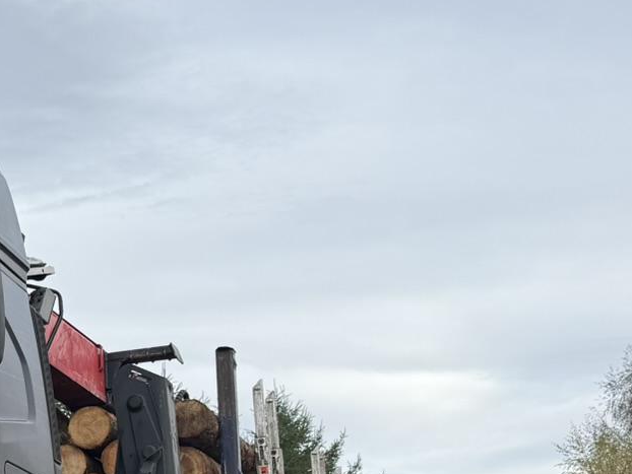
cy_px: 447
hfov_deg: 22.9
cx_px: -101
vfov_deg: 18.3
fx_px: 1443
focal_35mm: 79
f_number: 1.78
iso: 80
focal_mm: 6.76
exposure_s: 1/2110
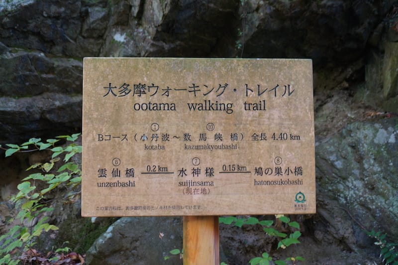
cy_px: 132
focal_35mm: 33
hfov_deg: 57.3
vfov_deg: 39.9
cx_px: 199
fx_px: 365
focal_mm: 22
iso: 320
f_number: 4
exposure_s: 1/60
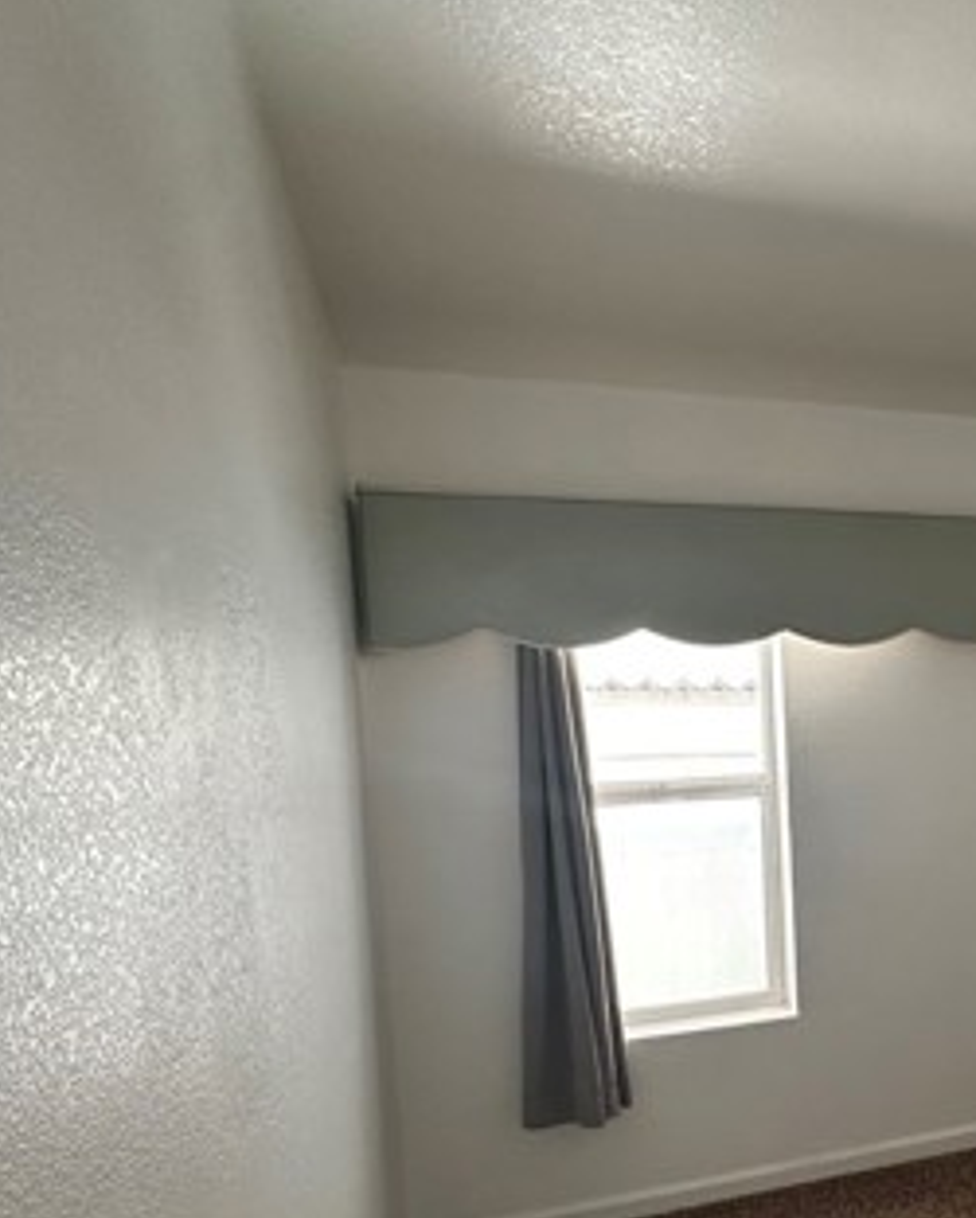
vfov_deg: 61.1
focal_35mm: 28
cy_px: 785
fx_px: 1010
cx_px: 910
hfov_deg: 45.8
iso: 250
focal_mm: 2.22
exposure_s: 1/60
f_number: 2.2
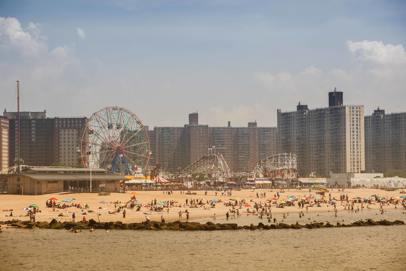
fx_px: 1184
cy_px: 136
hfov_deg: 19.5
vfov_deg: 13.0
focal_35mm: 105
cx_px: 203
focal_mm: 70
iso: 500
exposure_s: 1/4000
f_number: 5
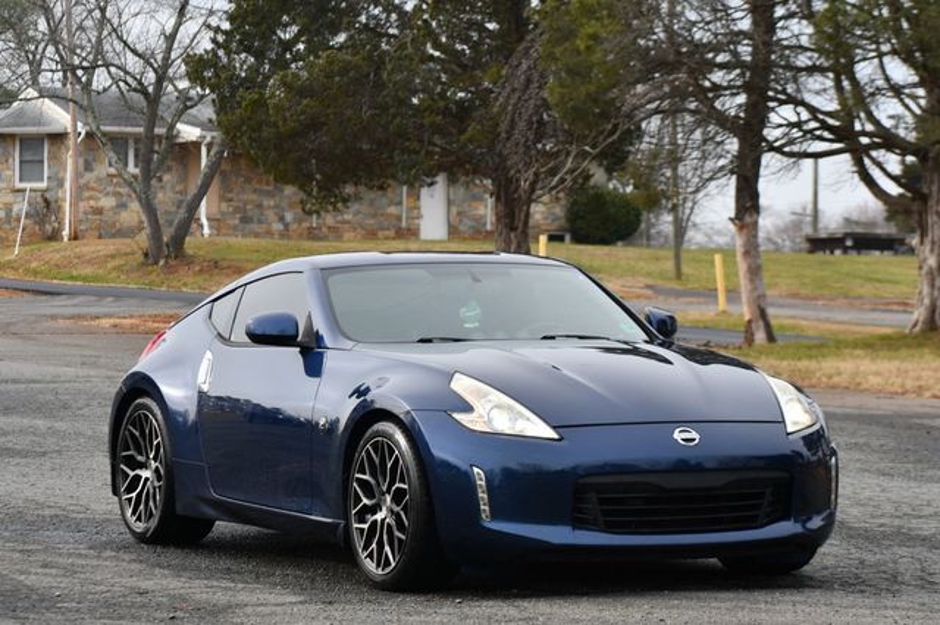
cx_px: 470
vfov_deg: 10.6
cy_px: 312
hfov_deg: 15.9
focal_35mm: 129
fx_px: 3366
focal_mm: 86
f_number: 6.3
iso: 200
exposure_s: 1/250
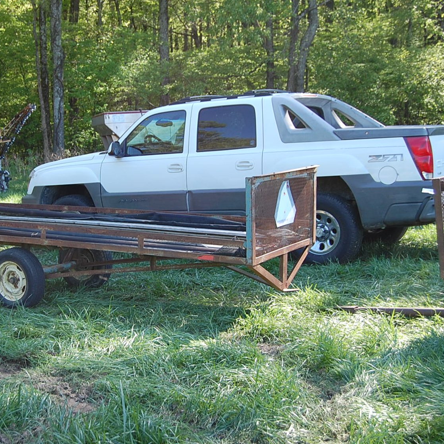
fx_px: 900
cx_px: 130
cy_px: 221
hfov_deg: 27.5
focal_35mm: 62
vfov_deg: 27.7
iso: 280
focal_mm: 32
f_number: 5.6
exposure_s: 1/125
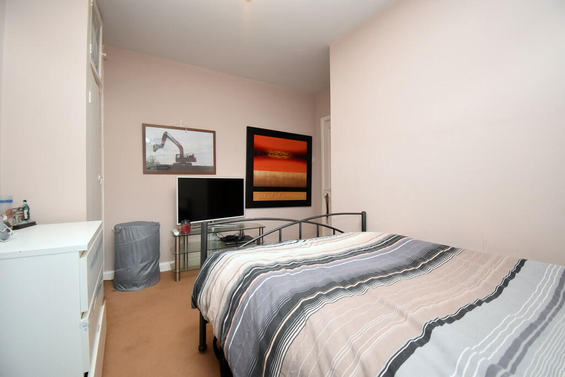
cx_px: 282
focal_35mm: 15
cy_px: 188
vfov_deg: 77.3
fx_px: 235
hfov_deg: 100.4
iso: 1100
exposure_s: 1/125
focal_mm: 10
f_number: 4.5
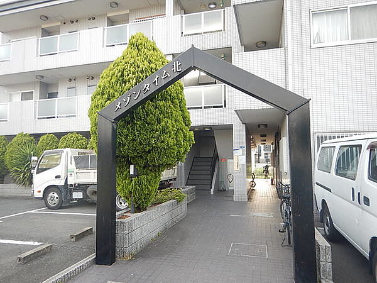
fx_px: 261
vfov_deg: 56.8
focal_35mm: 24
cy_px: 142
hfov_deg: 71.6
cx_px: 188
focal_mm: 4.3
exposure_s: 1/250
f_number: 2.8
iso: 160
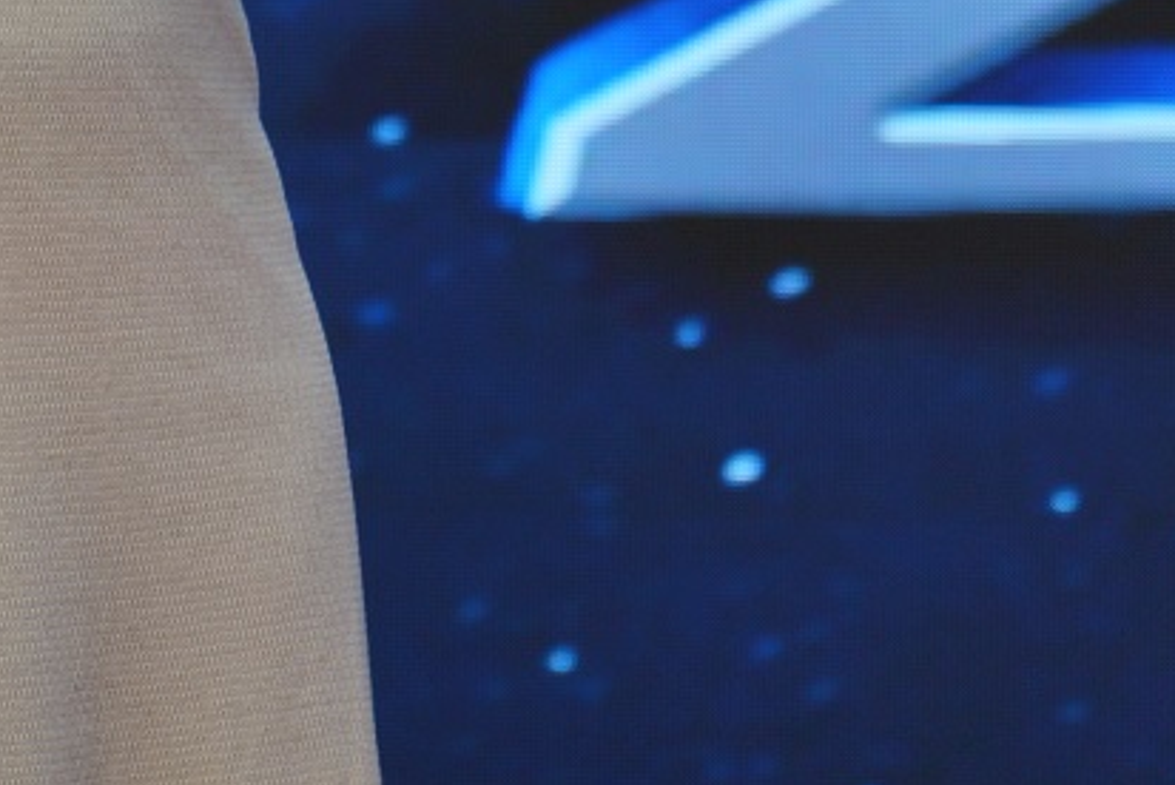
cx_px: 411
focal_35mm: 784
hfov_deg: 2.6
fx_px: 25606
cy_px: -609
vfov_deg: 1.8
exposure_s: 1/125
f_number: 4
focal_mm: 200
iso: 320
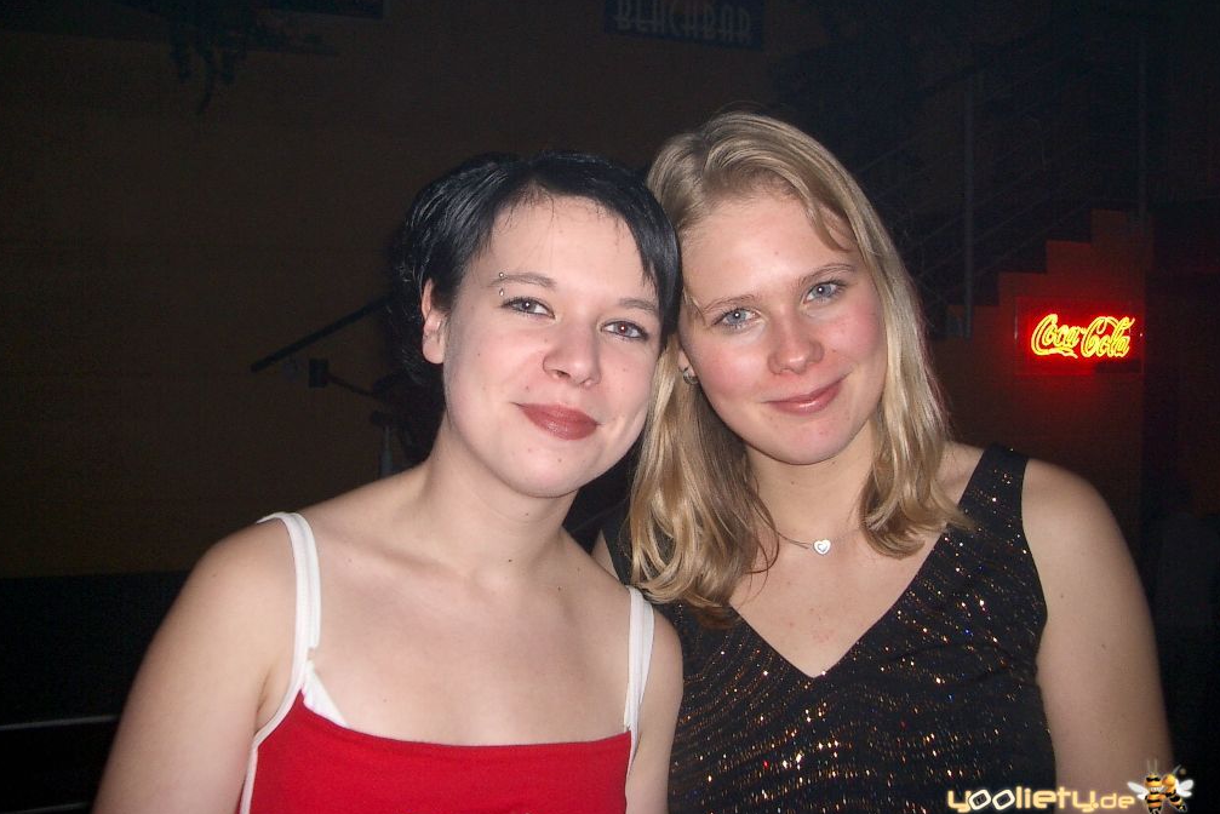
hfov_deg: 51.9
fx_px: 1254
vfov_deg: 35.9
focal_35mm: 37
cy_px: 363
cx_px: 606
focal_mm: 5.8
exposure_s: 1/40
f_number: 2.6
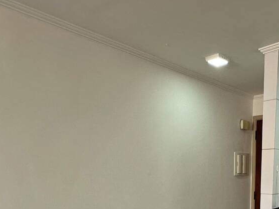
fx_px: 290
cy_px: 256
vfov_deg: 32.2
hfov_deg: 47.5
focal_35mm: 36
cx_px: 237
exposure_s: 1/120
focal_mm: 2.22
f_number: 2.2
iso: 160
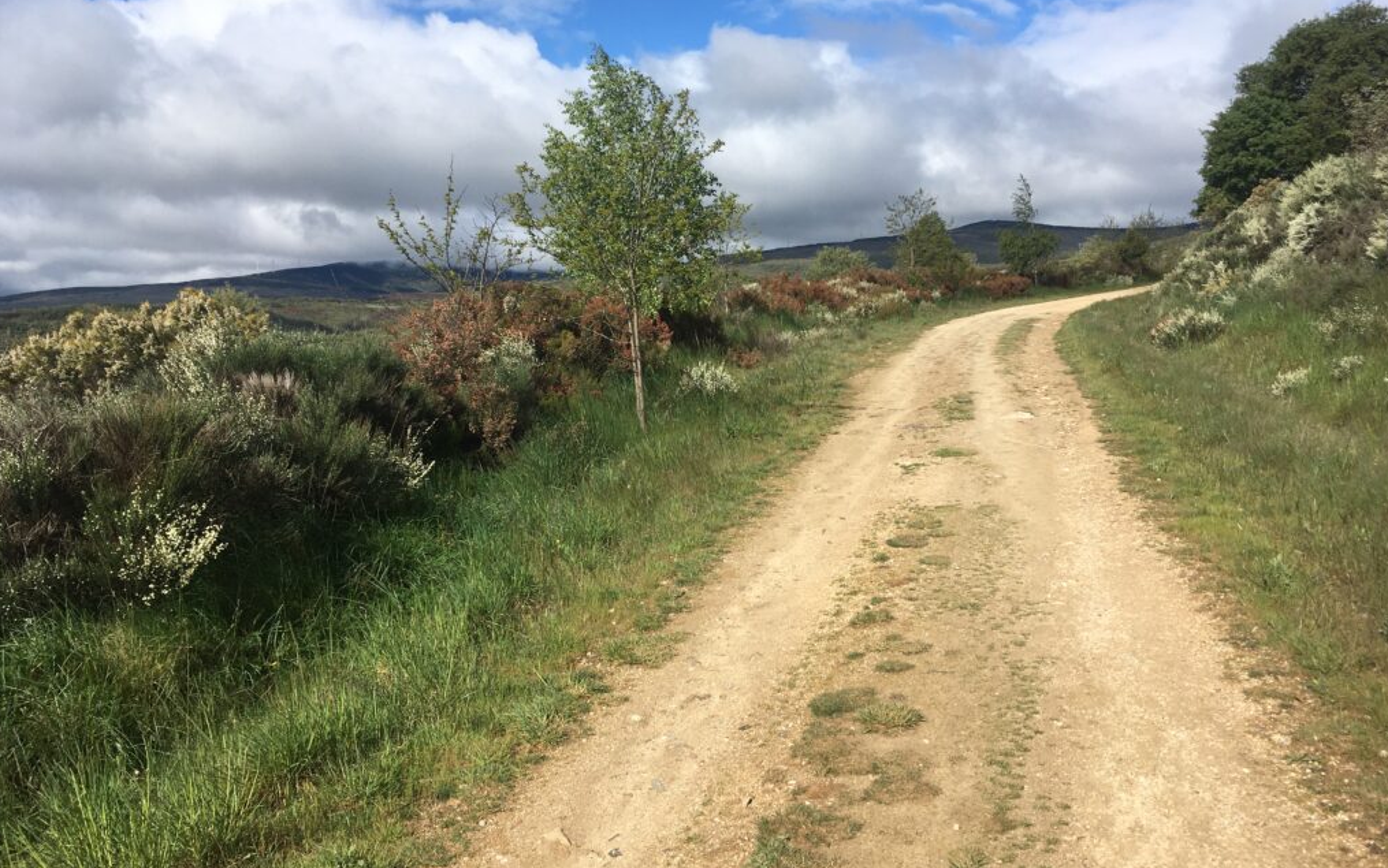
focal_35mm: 31
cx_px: 696
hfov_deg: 61.2
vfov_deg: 40.6
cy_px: 390
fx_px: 1173
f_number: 2.2
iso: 25
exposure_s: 1/2331
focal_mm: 4.15
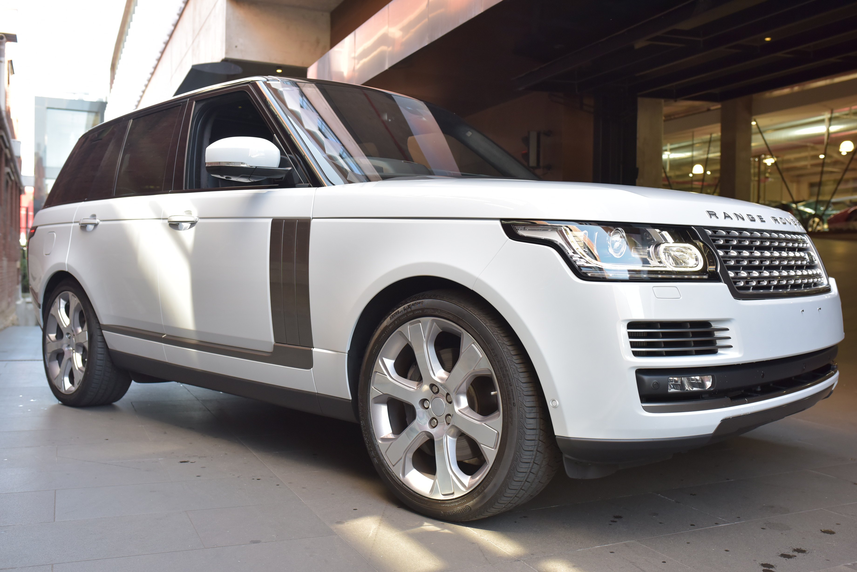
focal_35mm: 35
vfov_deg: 37.9
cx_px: 428
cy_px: 286
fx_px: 833
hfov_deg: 54.4
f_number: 4
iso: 1000
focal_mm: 35
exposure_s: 1/320
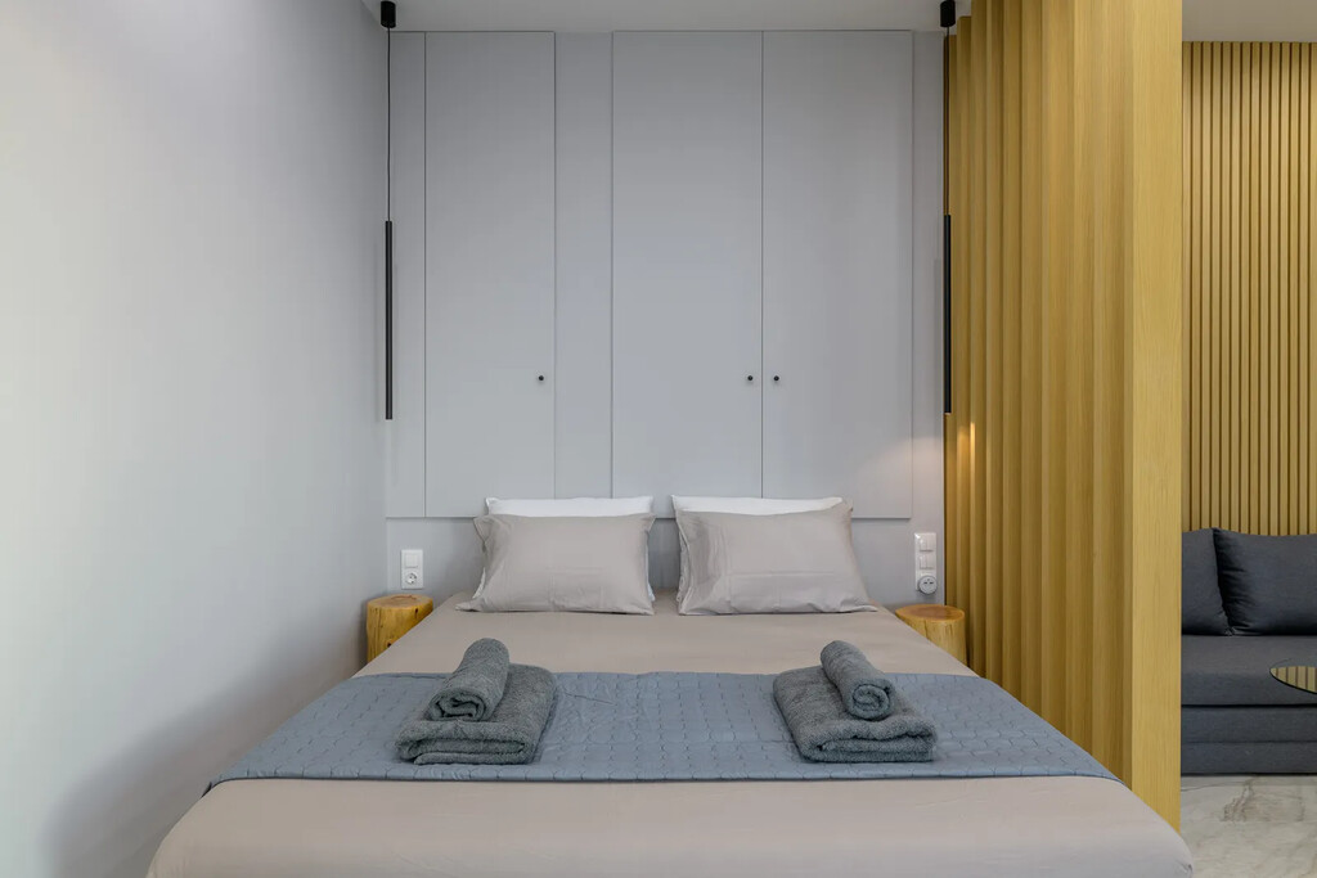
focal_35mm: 22
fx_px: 805
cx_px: 658
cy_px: 439
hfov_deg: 78.6
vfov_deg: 57.2
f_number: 11
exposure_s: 1/5
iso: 64
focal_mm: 22
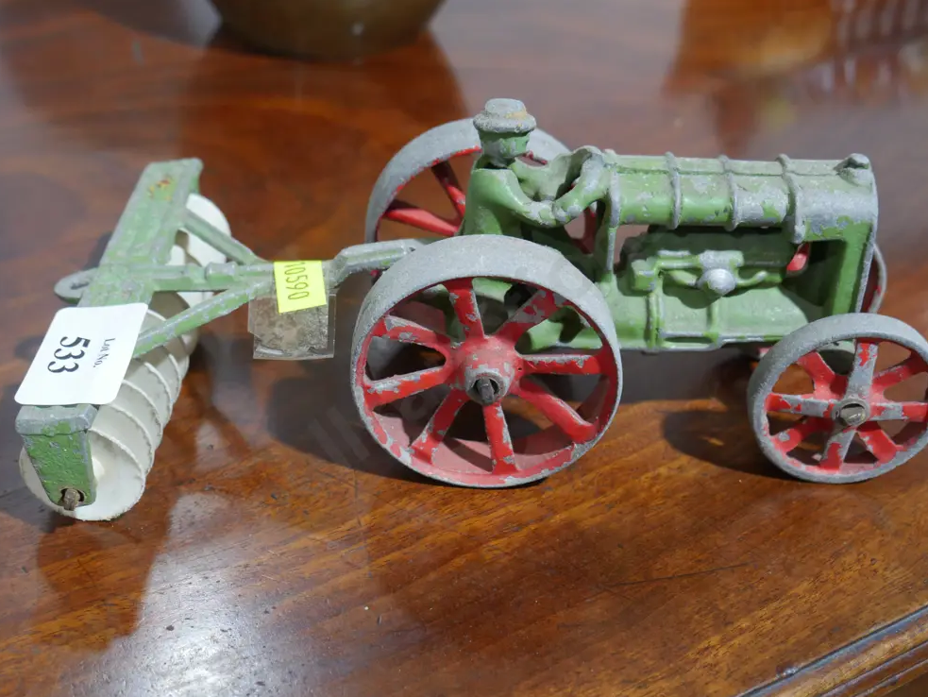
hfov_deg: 38.2
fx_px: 1341
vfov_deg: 29.1
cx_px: 458
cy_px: 361
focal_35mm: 50
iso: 1000
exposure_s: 1/60
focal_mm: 24
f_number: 5.2
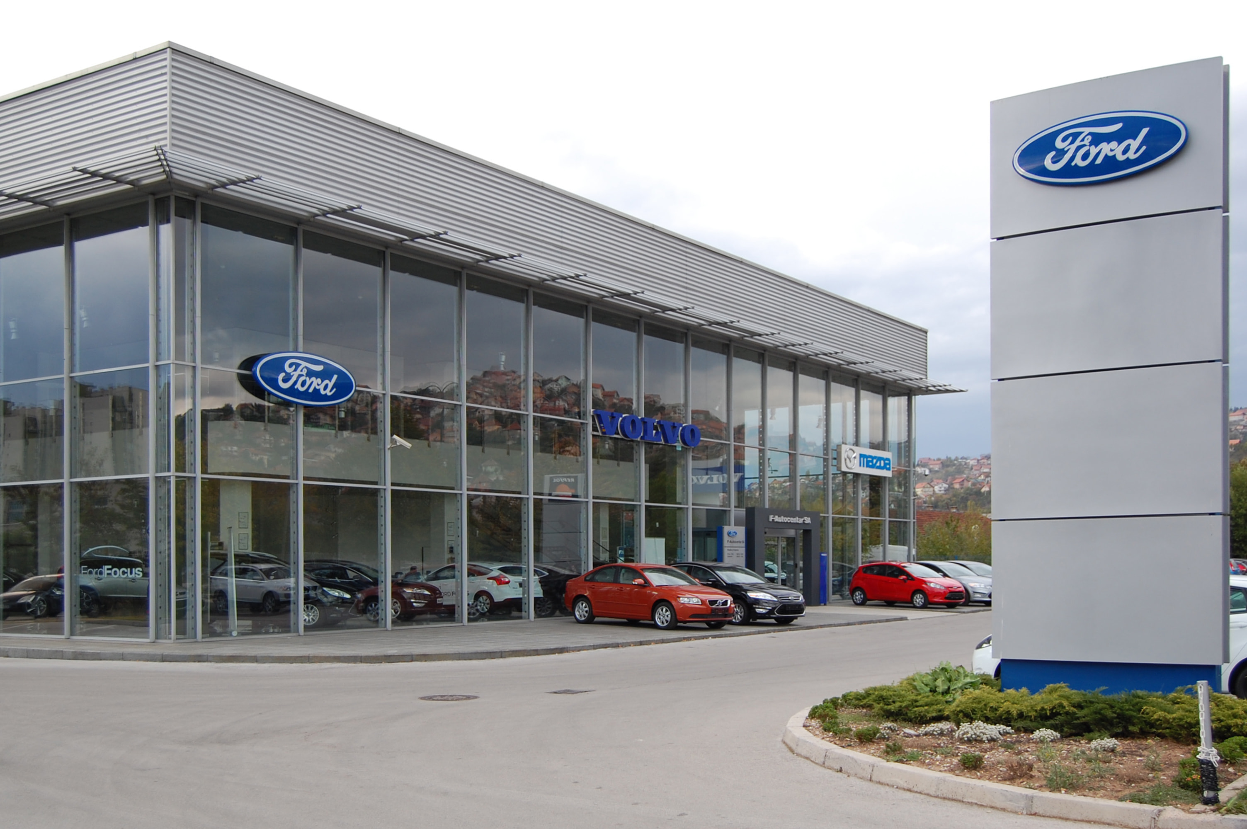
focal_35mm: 36
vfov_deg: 36.8
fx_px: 1246
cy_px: 414
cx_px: 624
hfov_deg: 53.2
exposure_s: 1/400
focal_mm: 24
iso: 200
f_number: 4.5
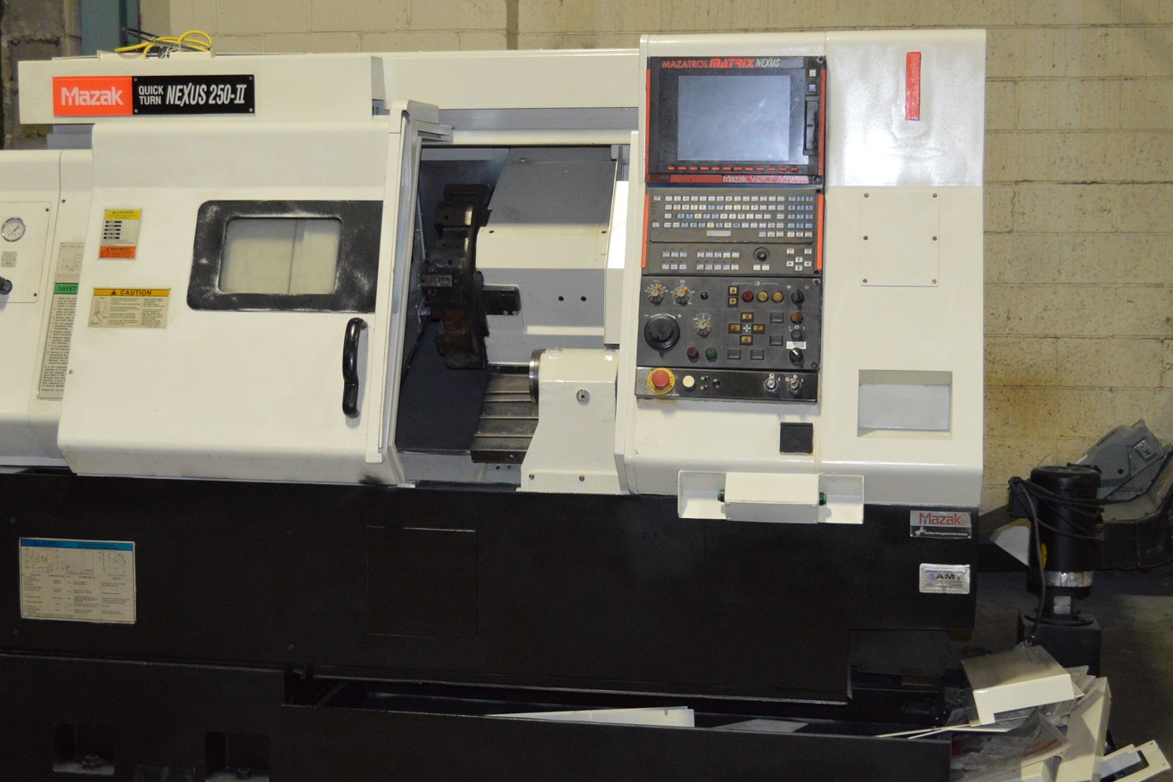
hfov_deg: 40.3
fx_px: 1596
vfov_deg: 27.5
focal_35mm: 49
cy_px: 351
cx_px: 544
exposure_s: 1/60
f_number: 4.2
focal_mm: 26
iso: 2500
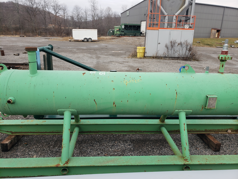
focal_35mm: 26
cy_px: 90
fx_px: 179
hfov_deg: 67.3
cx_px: 119
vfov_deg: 53.1
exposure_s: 1/563
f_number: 2.4
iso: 50
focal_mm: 4.3
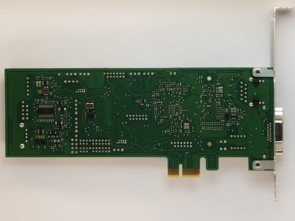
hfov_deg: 11.7
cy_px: 110
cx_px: 148
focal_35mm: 169
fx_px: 1440
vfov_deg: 8.8
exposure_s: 1/200
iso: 100
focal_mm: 30.4
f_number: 5.3
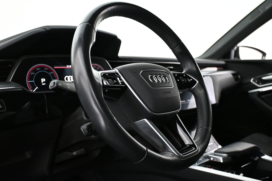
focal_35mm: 32
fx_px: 238
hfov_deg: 59.5
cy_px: 90
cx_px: 136
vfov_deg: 41.7
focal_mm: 21
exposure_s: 1/60
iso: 5000
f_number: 4
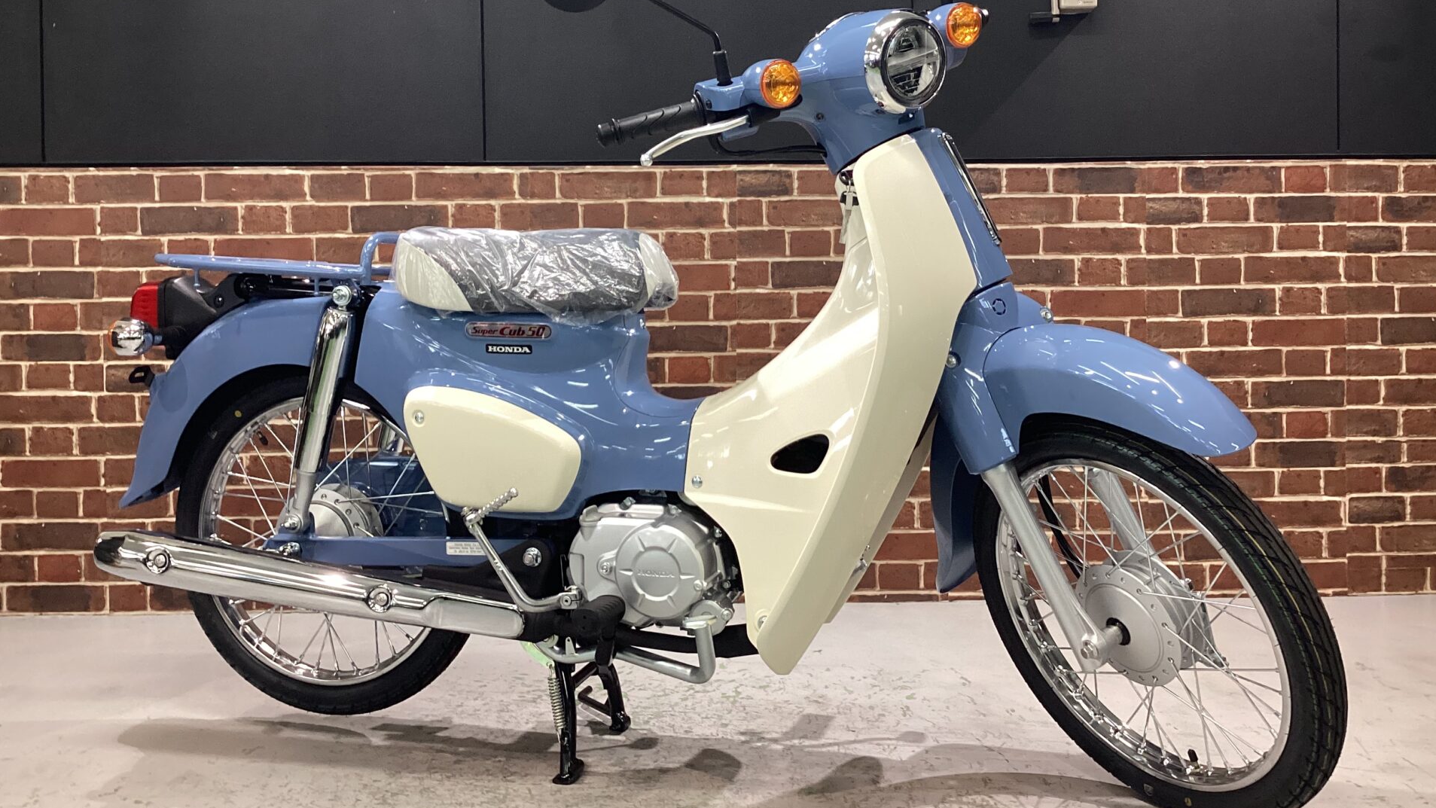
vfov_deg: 34.5
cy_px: 307
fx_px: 1295
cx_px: 721
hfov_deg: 58.0
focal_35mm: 34
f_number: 2.4
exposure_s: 1/60
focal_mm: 3.3
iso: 200
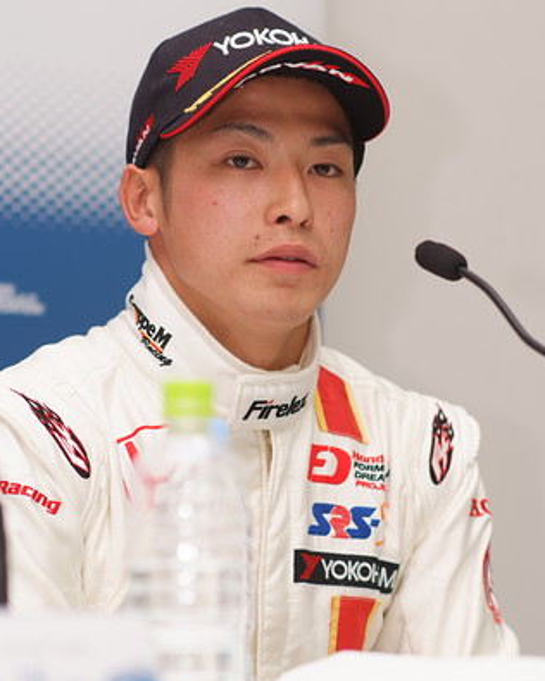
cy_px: 357
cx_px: 272
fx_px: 3629
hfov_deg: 8.6
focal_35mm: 180
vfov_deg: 10.7
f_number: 2.8
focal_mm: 105
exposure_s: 1/125
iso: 200
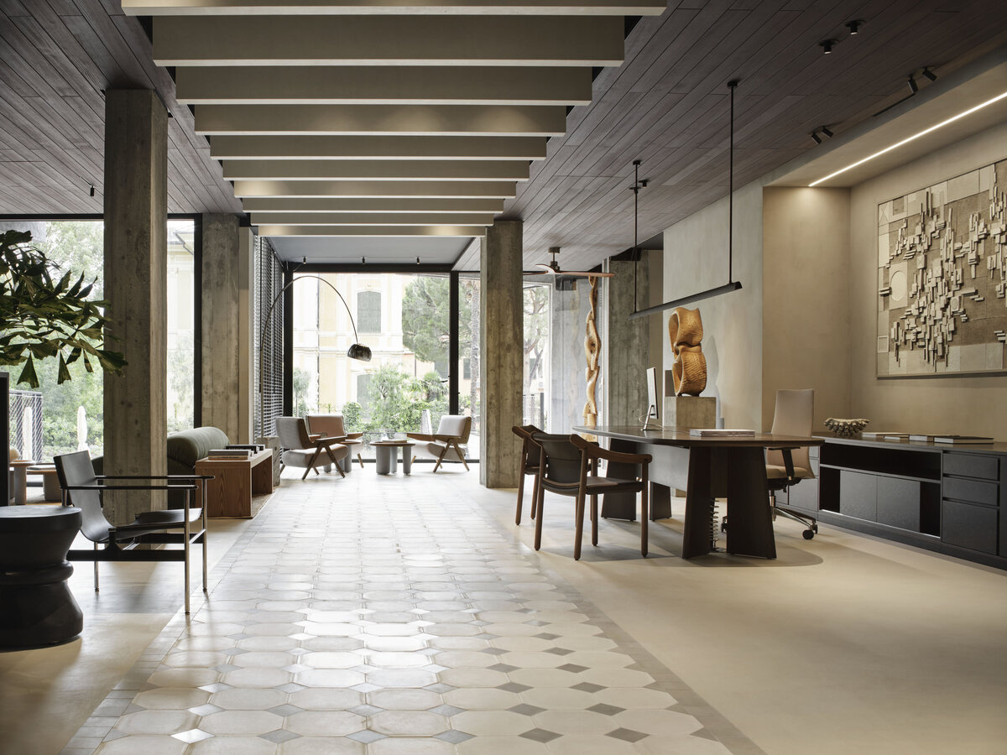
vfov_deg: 39.7
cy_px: 378
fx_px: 1047
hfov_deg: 51.4
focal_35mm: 36
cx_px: 504
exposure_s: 1/2
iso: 160
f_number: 11
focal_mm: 45
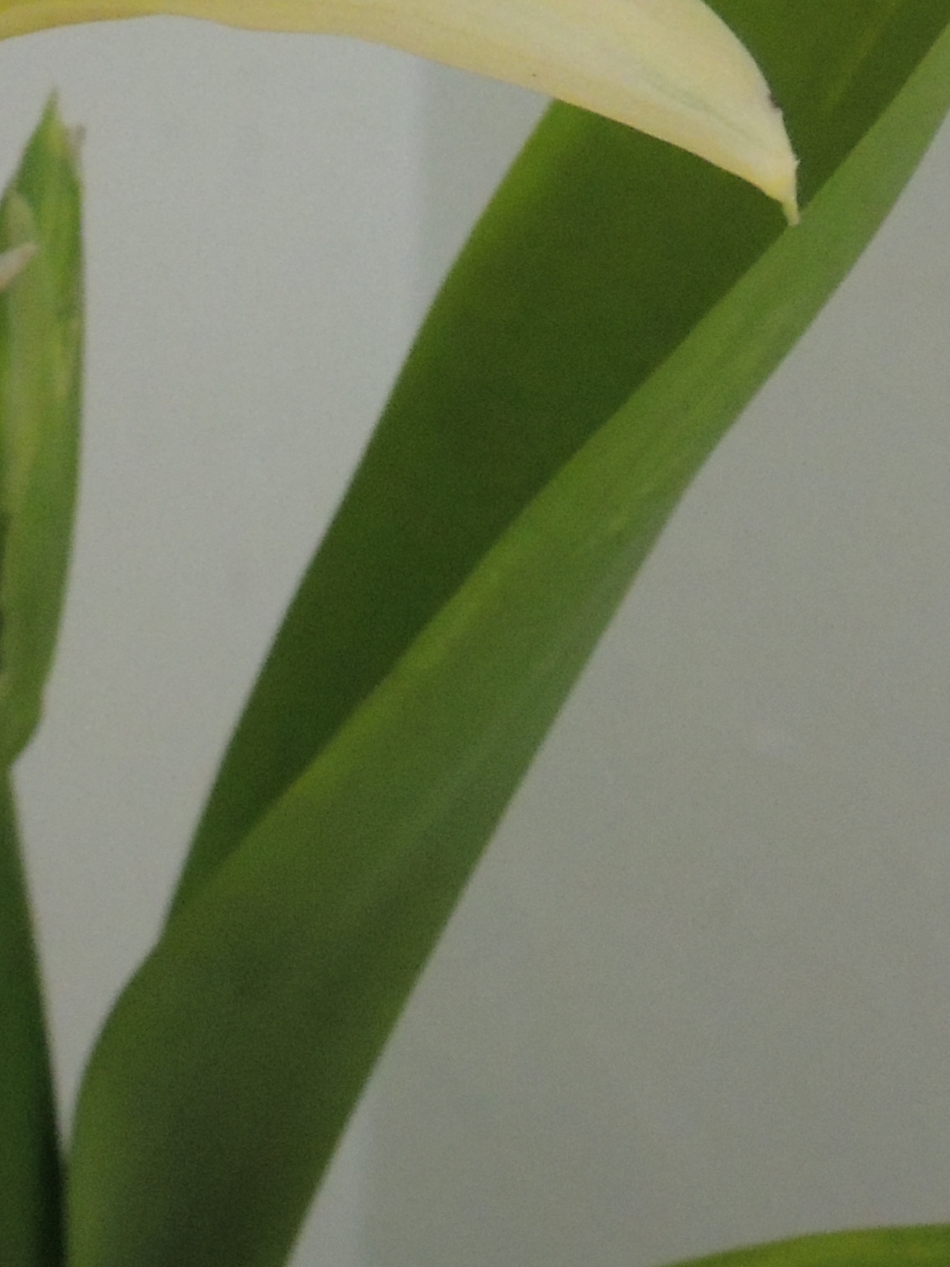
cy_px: 369
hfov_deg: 10.3
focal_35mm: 140
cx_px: -358
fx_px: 5124
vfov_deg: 14.1
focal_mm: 9
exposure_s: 1/15
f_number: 3.7
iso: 800
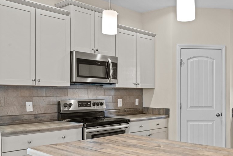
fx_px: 265
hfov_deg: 46.4
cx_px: 162
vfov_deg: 32.6
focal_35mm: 41
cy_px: 90
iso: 400
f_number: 8
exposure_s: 1/5
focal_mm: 29
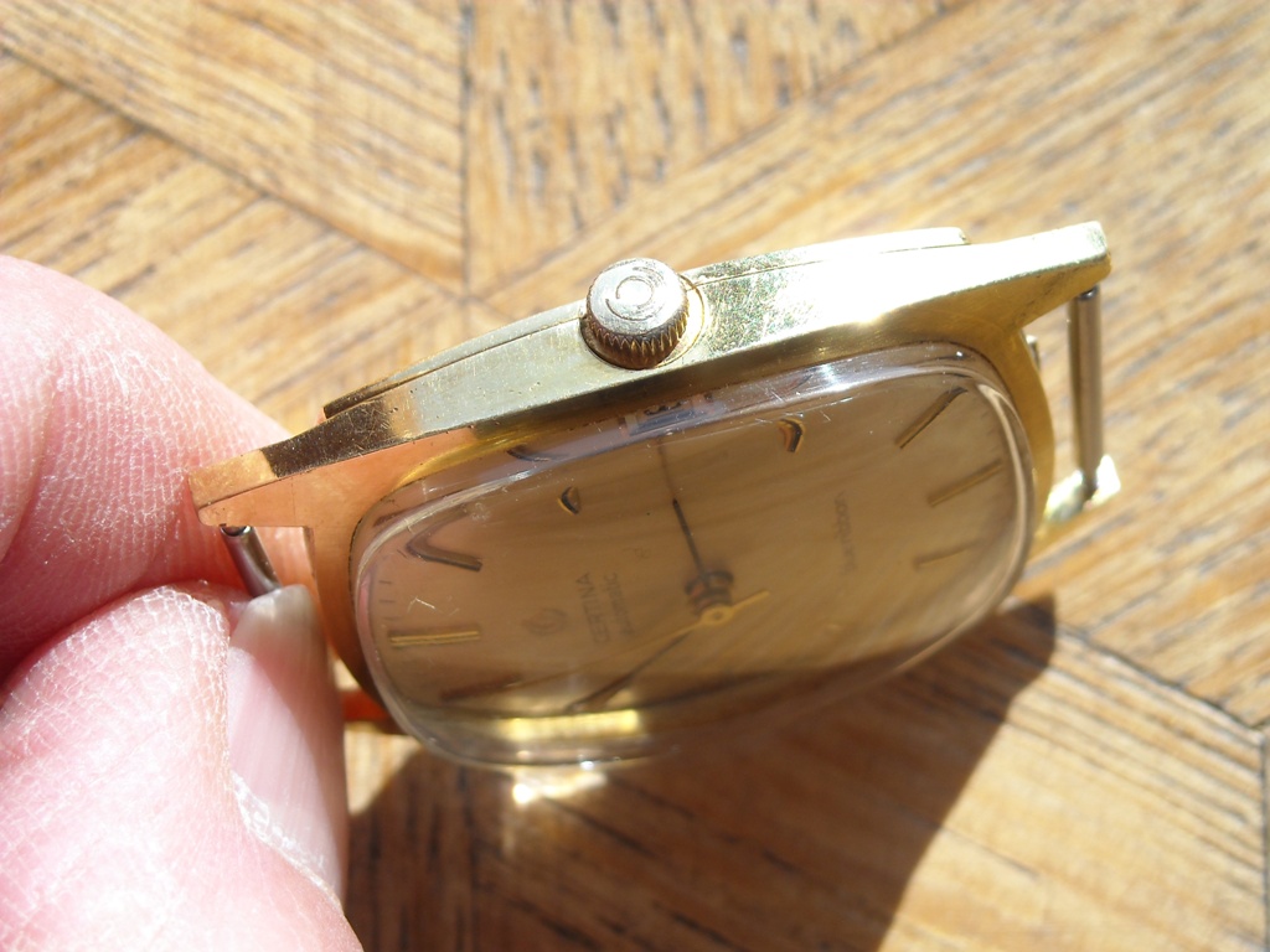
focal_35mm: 105
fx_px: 3852
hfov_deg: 18.7
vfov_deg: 14.1
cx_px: 635
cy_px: 476
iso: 64
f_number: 4.7
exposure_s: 1/192
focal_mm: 17.1
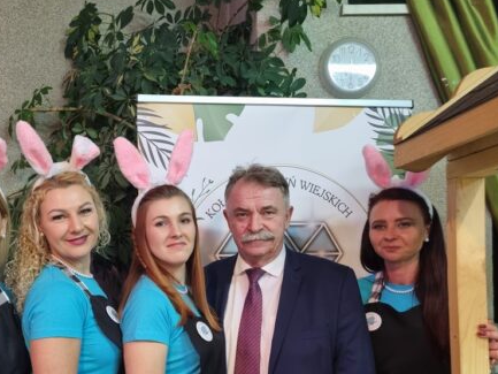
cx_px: 168
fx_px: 518
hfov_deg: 50.5
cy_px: 246
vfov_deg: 39.3
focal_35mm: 36
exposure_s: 1/50
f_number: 1.8
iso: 400
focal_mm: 5.4
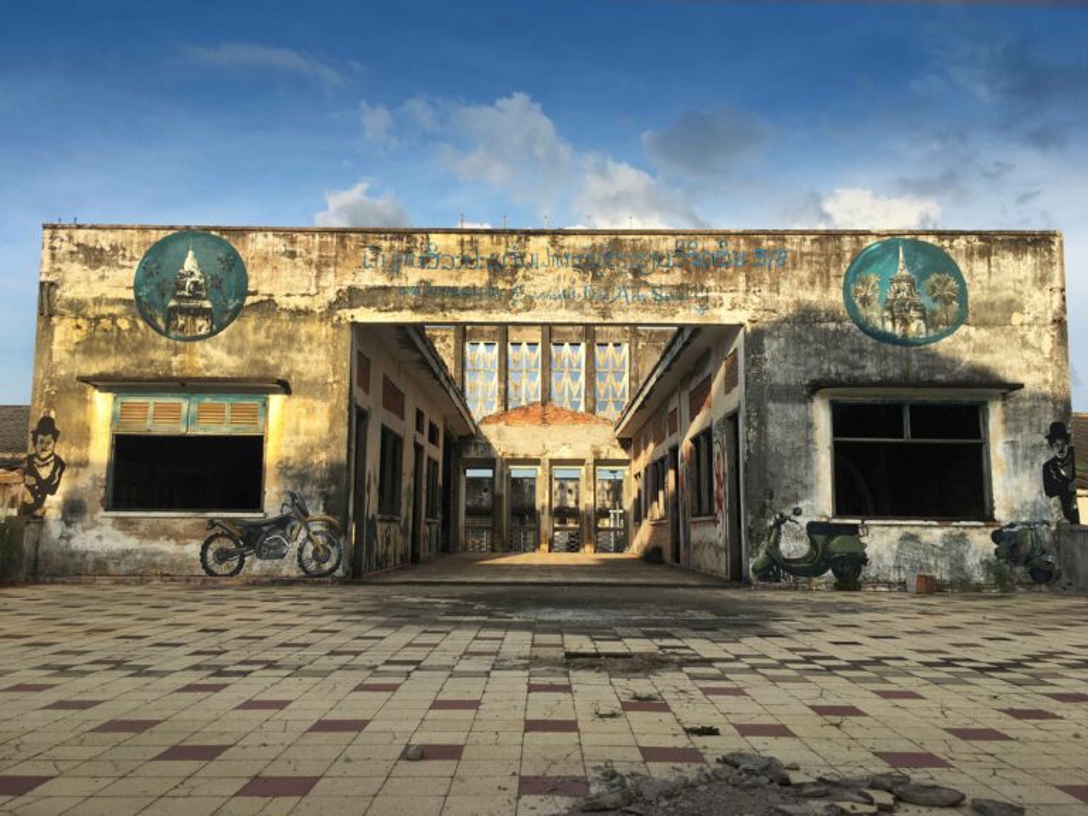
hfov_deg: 61.7
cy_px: 408
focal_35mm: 29
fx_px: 911
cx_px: 544
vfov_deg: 48.2
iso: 25
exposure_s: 1/732
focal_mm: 4.15
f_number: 2.2
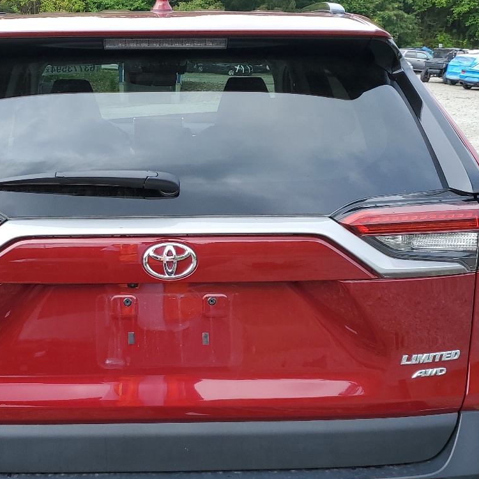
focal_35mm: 49
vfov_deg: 34.5
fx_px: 767
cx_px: 160
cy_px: 296
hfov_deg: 34.4
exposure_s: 1/833
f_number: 1.5
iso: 50
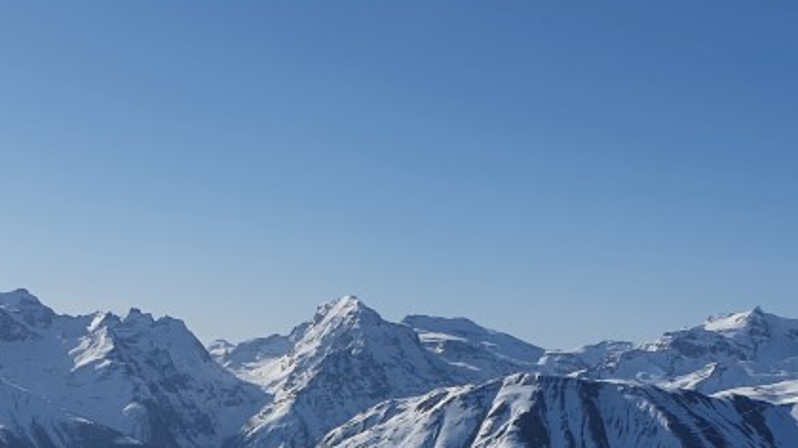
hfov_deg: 30.4
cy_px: 621
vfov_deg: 16.3
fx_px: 1460
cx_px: 268
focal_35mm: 69
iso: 50
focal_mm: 4.32
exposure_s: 1/4720
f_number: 2.4
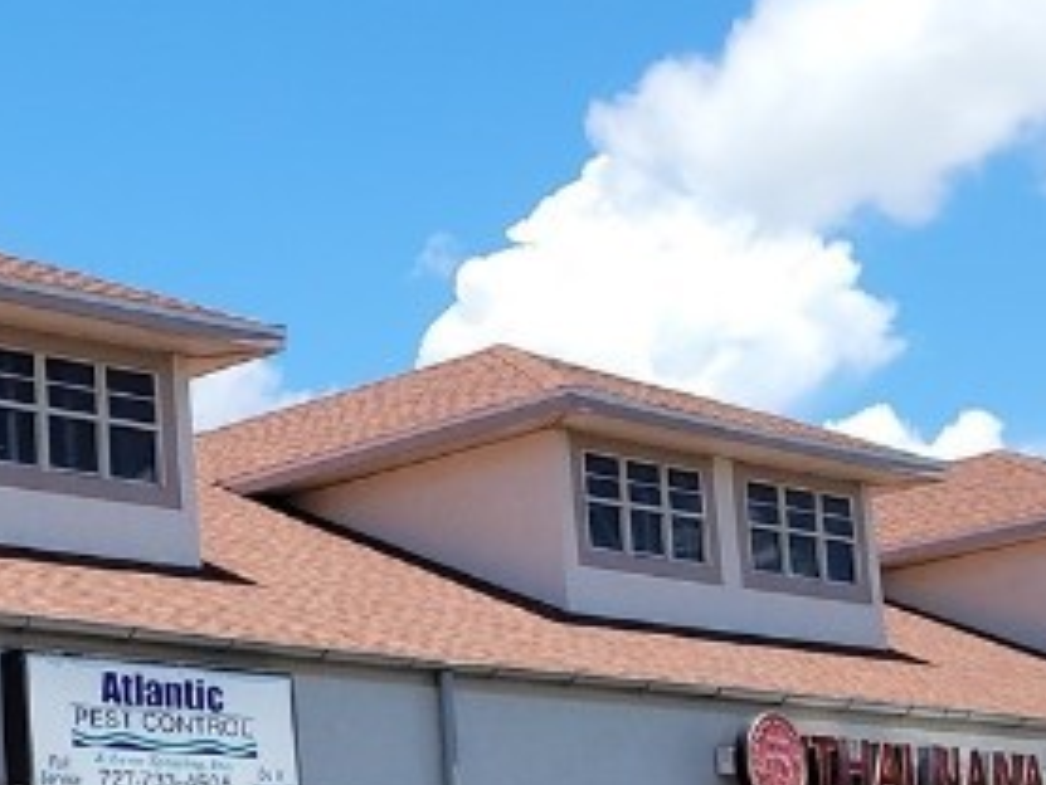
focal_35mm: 96
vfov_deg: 15.2
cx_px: -42
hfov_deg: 19.7
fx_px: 2902
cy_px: 743
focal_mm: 5.4
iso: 40
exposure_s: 1/2088
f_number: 1.8
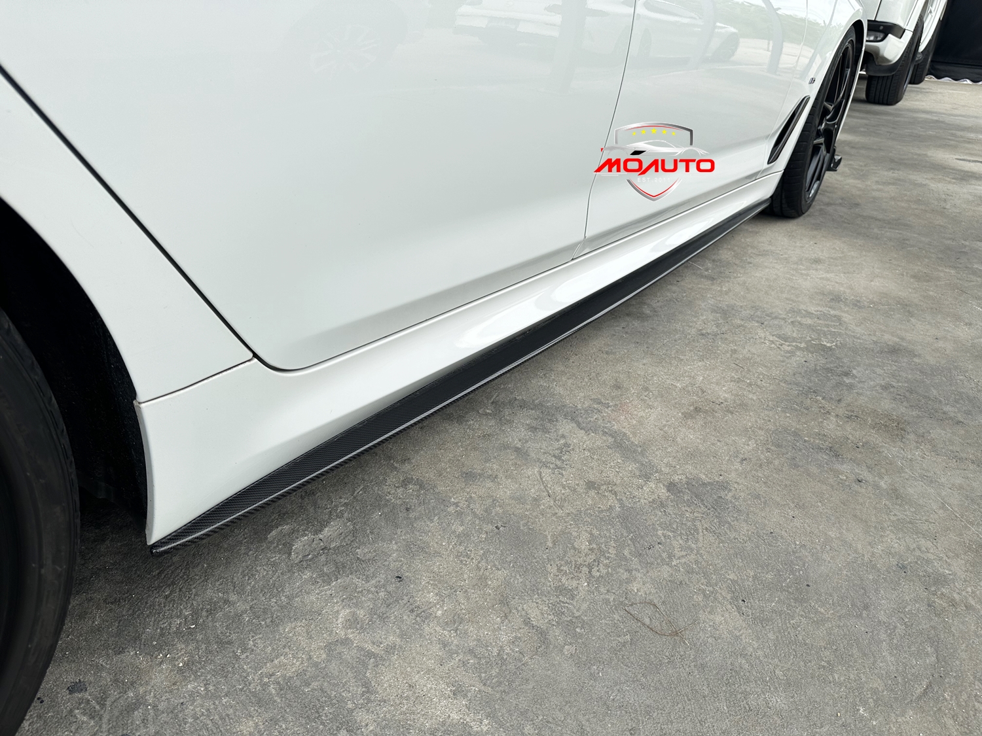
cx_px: 491
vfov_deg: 56.8
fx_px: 681
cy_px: 368
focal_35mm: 24
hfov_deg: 71.6
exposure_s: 1/1095
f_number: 1.78
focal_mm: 6.86
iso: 80
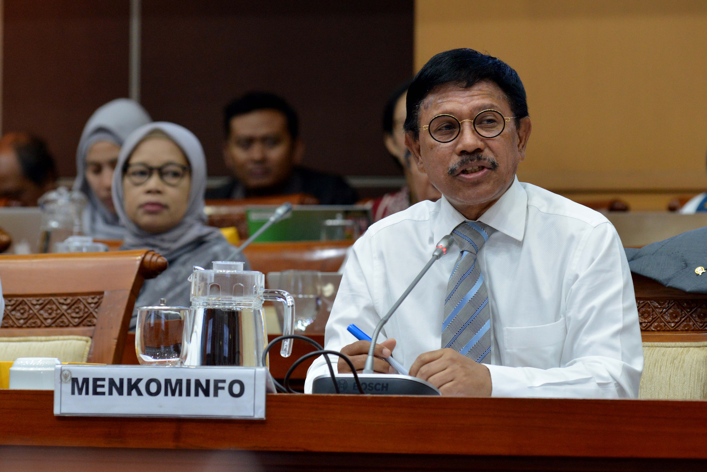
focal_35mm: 200
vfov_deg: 6.9
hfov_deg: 10.3
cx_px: 354
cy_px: 236
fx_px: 3929
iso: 2500
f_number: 6.3
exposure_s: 1/160
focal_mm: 200
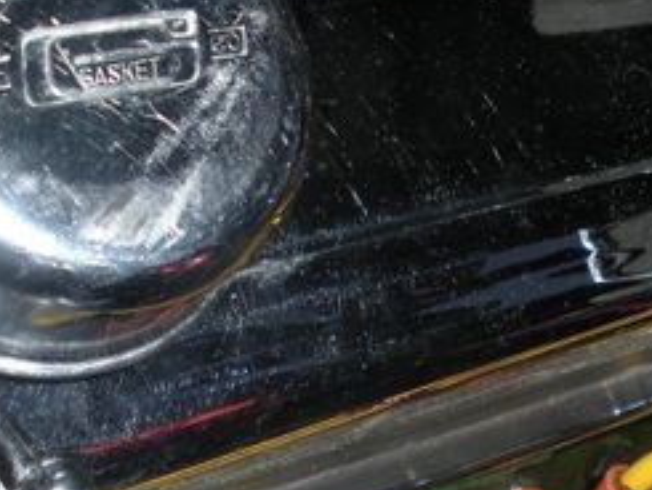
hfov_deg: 20.4
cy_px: 437
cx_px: 585
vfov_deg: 15.6
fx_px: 1771
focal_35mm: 94
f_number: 3.5
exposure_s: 1/60
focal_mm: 6.3
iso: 64
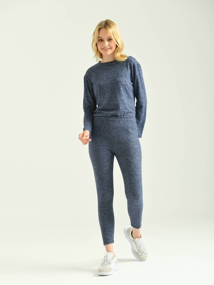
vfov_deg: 21.1
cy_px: 157
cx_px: 107
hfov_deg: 15.9
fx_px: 767
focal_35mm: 93
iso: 125
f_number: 5.6
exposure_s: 1/160
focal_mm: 85
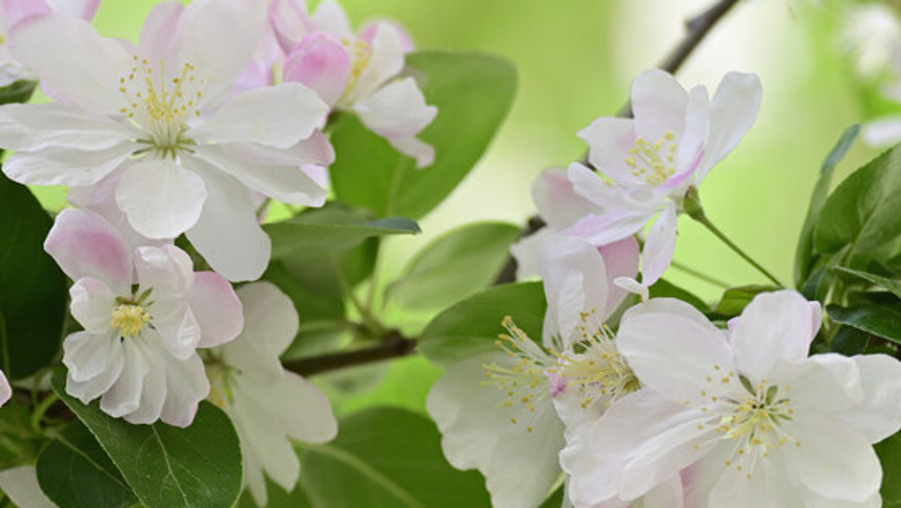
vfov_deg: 2.7
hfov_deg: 4.8
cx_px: -55
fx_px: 10780
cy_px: 532
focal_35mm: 451
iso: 100
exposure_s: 1/80
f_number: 5
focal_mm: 200
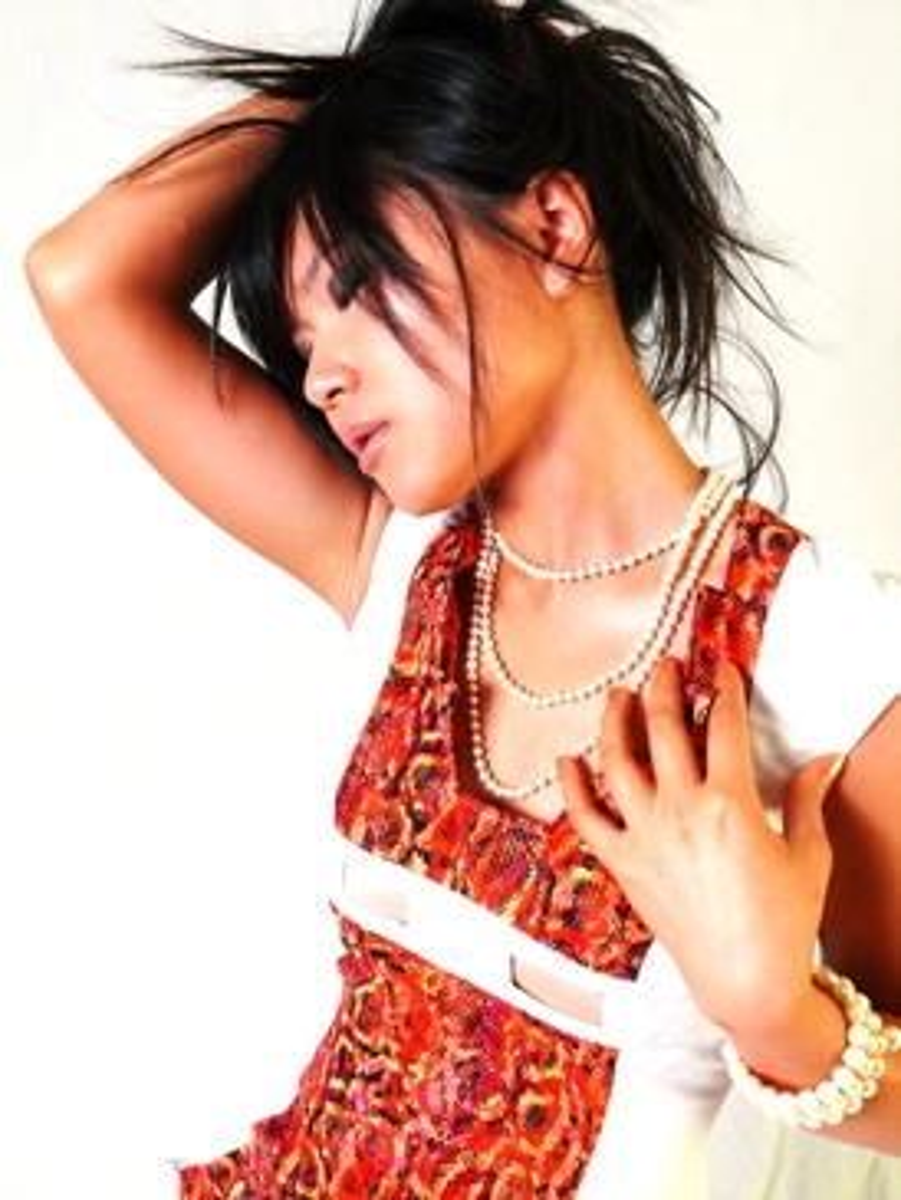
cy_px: 600
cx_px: 450
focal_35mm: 40
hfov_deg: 36.0
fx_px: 1387
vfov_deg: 46.8
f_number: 11
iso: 200
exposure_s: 1/160
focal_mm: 8.5
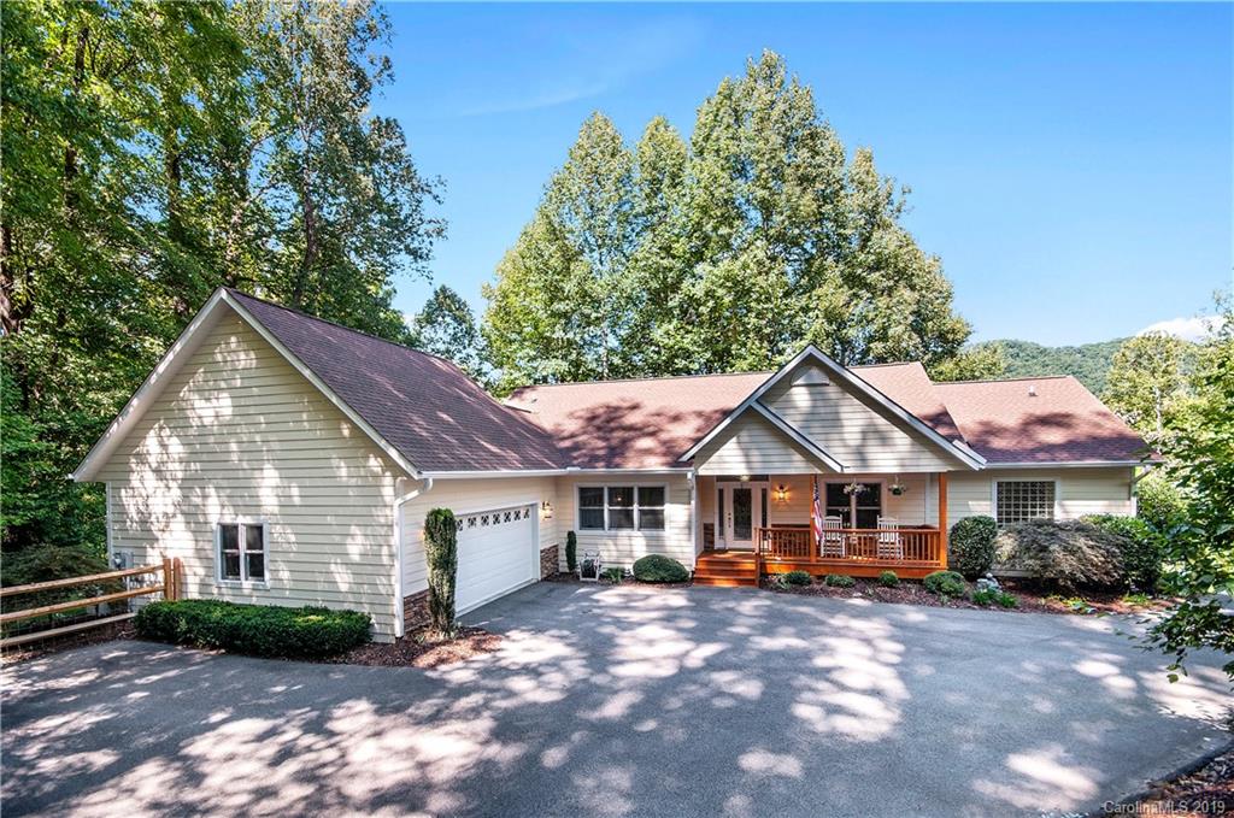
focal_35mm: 15
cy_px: 409
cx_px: 617
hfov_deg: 100.5
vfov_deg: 77.1
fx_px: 513
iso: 100
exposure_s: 1/15
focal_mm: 10
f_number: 8
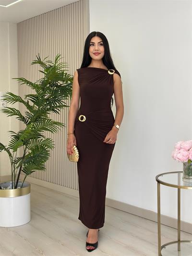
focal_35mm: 48
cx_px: 96
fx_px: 355
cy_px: 128
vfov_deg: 39.6
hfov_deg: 30.3
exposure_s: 1/275
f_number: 1.78
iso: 80
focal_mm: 6.86
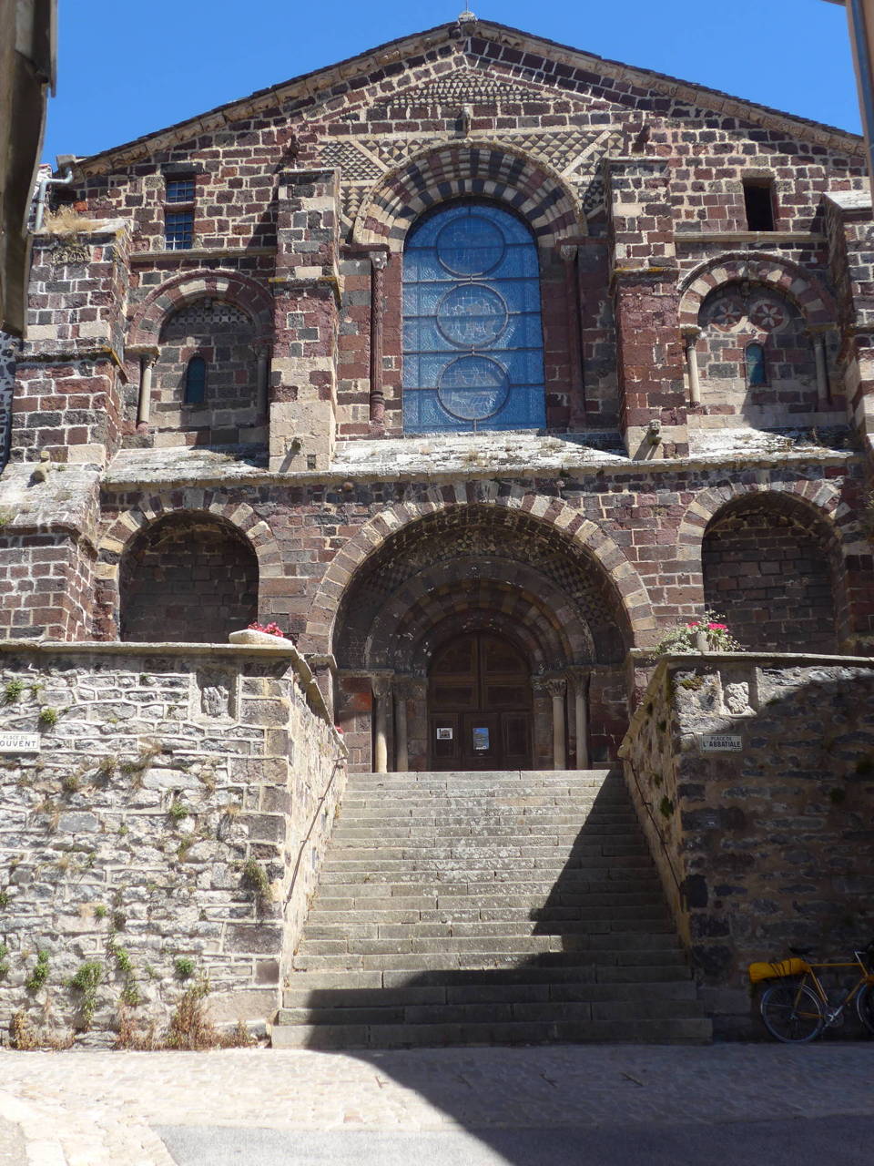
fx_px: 1380
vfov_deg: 45.8
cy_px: 583
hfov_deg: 35.1
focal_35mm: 41
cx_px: 437
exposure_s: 1/640
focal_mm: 8.4
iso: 80
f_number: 2.8
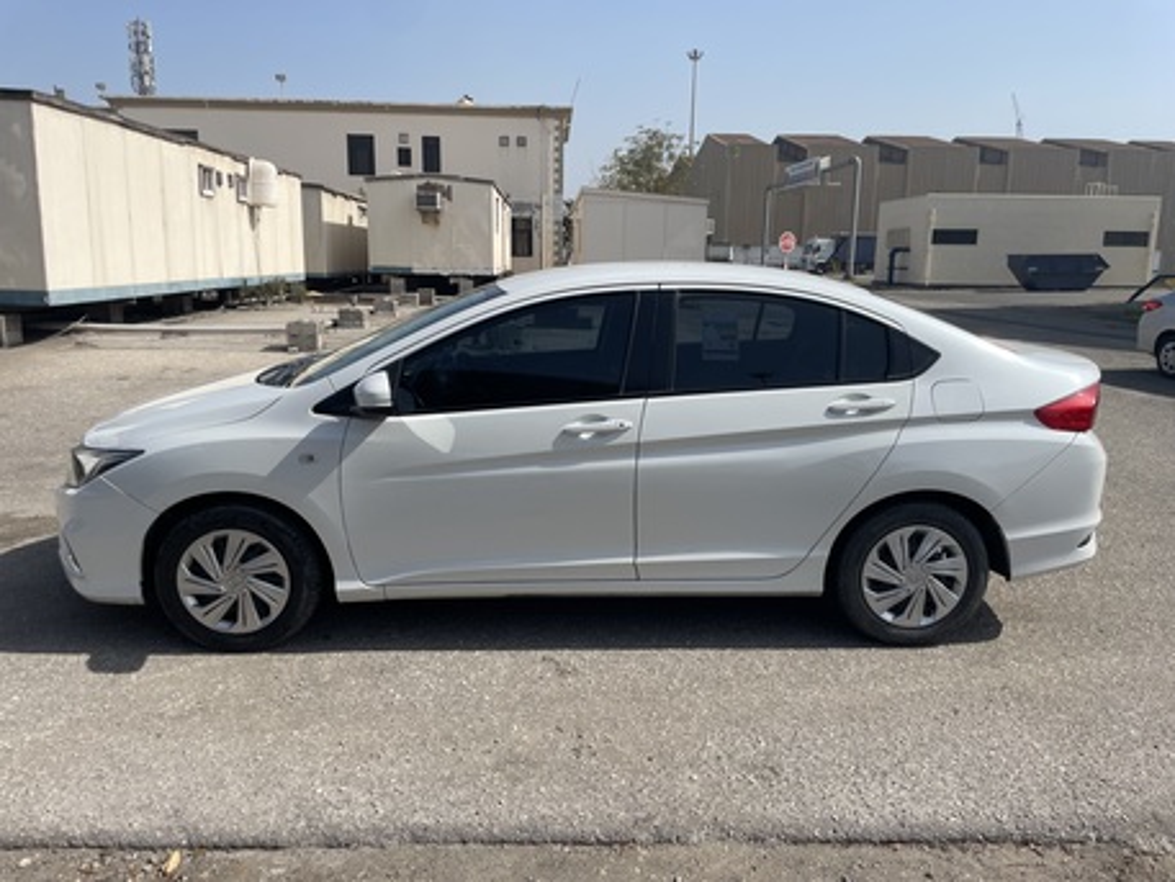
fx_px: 883
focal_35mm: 26
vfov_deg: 53.1
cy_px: 441
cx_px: 588
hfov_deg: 67.3
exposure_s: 1/5051
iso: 32
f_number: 1.6
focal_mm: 4.2
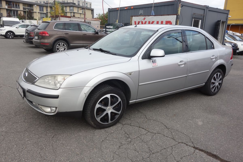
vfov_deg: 46.4
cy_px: 81
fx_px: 189
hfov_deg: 65.5
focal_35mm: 28
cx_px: 122
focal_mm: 10.4
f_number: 5
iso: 125
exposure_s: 1/100
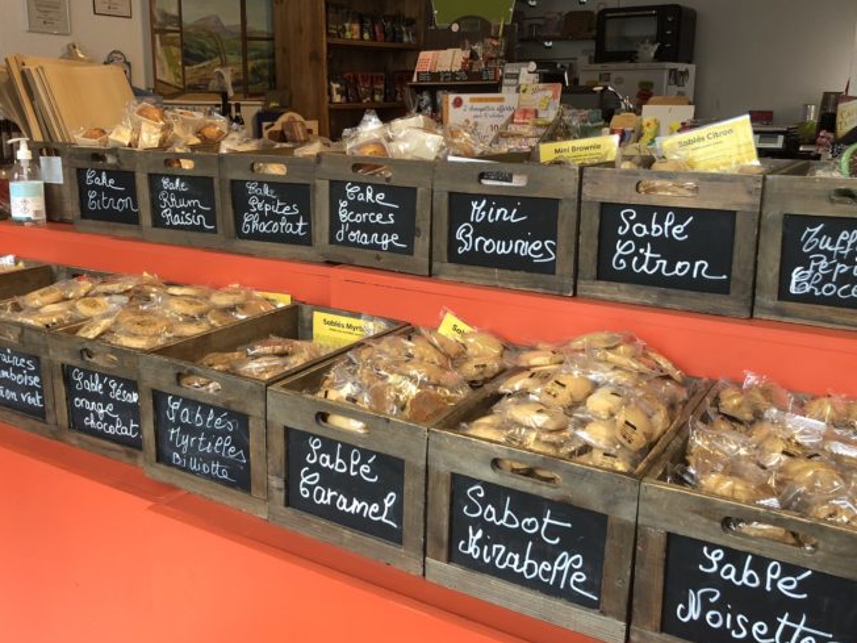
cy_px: 305
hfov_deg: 55.2
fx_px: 817
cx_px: 373
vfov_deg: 42.9
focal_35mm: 33
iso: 32
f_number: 1.8
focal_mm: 3.99
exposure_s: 1/33
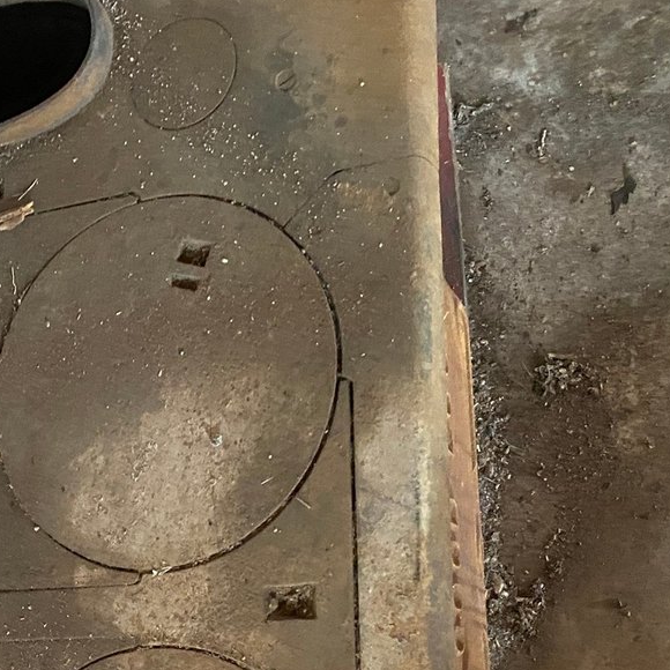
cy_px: 593
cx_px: 81
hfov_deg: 27.7
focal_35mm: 60
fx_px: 1314
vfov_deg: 27.6
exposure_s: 1/30
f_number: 1.8
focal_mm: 4.25
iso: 800
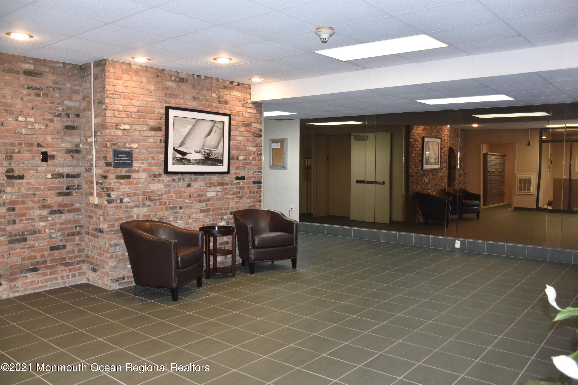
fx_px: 482
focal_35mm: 30
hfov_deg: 61.9
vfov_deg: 43.6
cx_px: 289
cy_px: 192
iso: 720
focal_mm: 20
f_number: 3.5
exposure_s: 1/60
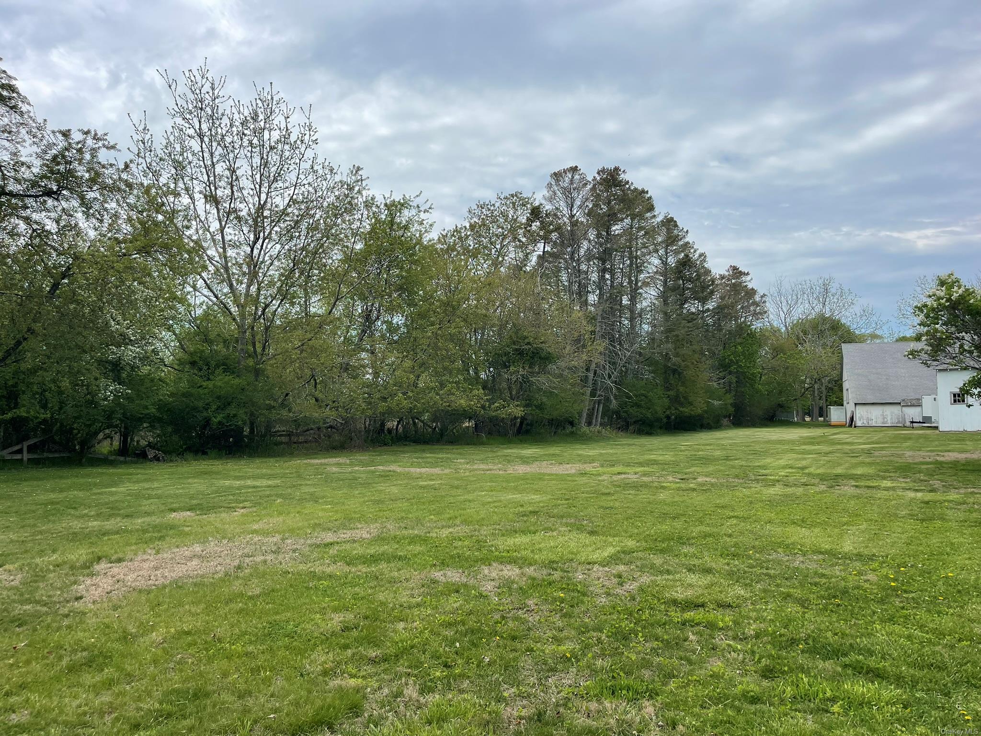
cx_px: 490
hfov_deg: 69.4
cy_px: 368
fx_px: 708
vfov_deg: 54.9
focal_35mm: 25
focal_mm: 5.1
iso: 32
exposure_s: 1/3922
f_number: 1.6
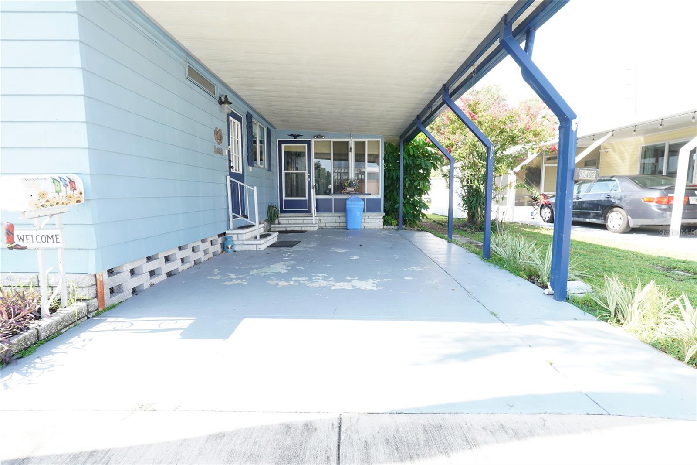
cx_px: 348
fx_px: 319
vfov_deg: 72.0
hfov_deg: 95.0
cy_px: 232
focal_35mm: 16
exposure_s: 1/50
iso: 100
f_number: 5.6
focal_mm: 11
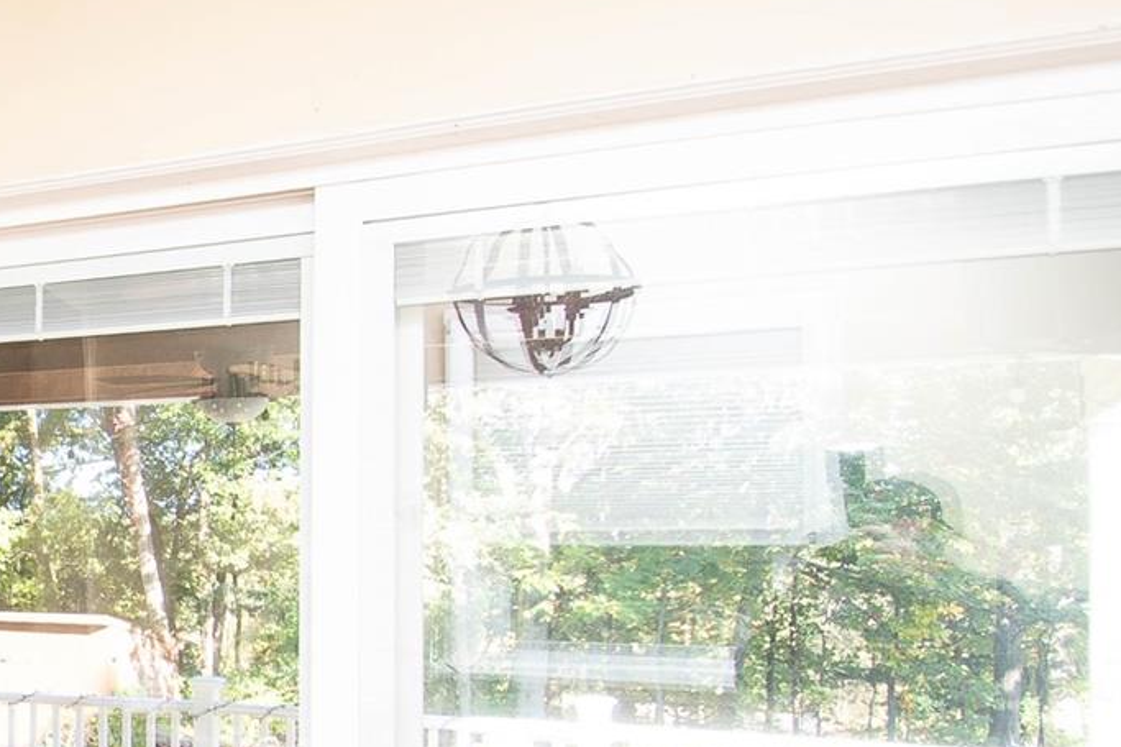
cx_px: -307
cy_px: 840
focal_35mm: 45
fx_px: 1401
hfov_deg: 33.2
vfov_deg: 27.1
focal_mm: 10
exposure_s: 1/60
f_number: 5
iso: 320
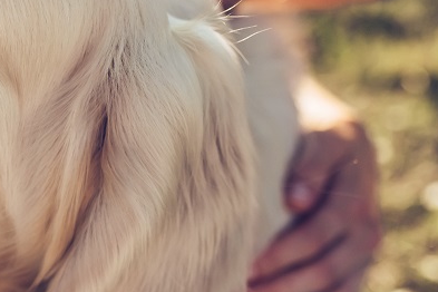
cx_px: -215
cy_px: 134
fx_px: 1302
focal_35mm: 107
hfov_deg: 17.3
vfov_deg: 12.8
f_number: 2.8
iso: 320
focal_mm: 35
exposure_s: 1/5000
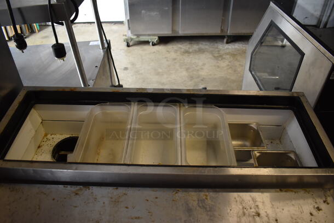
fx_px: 251
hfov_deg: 67.3
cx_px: 167
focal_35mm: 27
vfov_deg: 48.0
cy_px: 112
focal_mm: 18
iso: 800
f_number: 3.5
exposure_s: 1/160
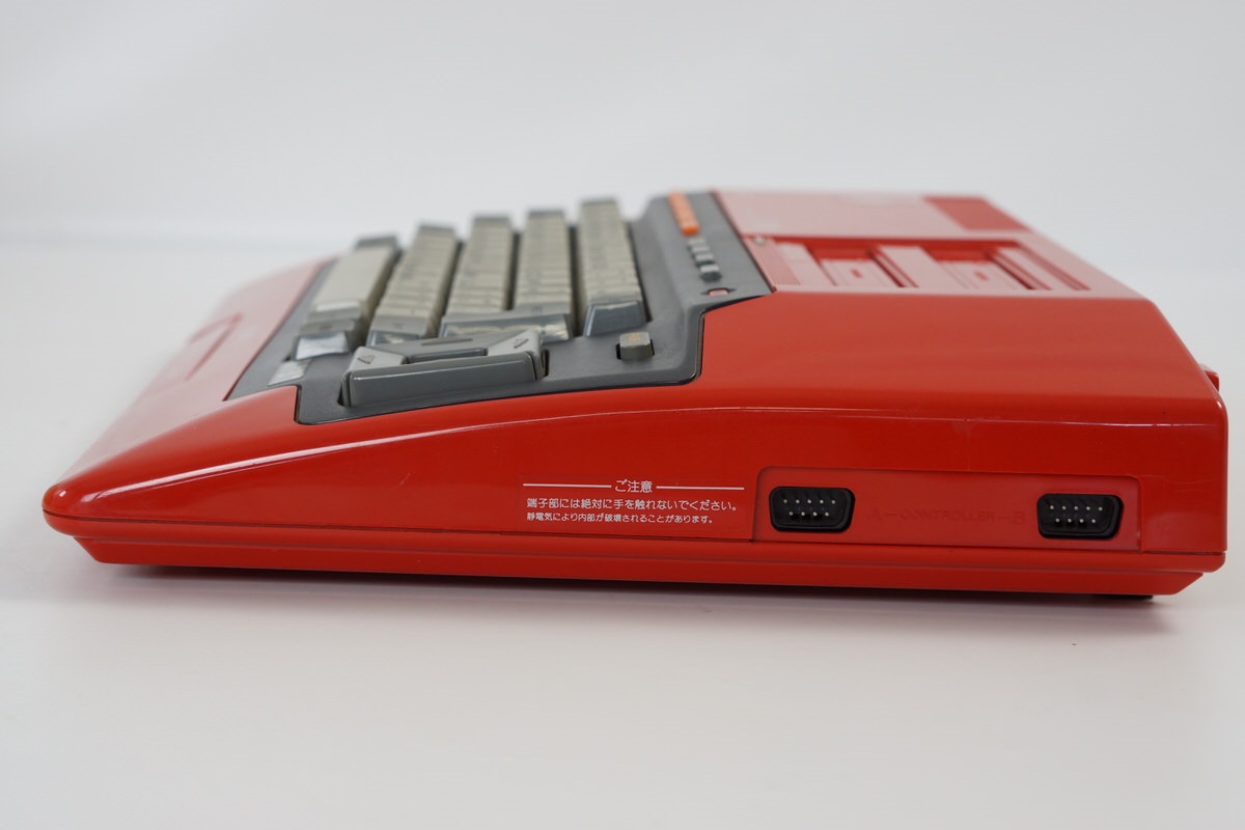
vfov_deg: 18.2
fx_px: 2594
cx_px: 622
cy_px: 415
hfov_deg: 27.0
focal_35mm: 75
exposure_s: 1/80
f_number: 5.6
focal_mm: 50
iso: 500
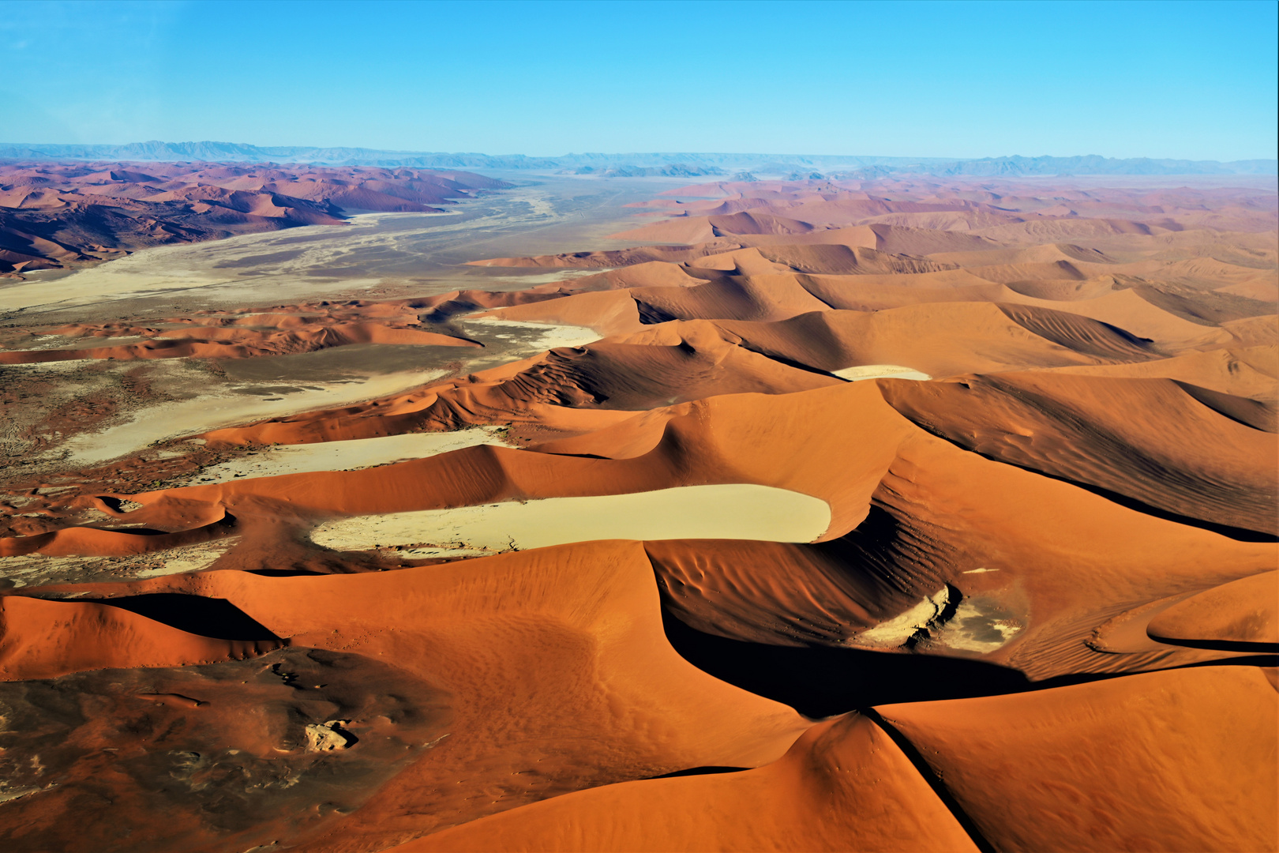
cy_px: 426
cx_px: 640
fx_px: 1350
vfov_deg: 35.1
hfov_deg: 50.7
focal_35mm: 38
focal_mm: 38
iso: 100
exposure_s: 1/400
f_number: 7.1
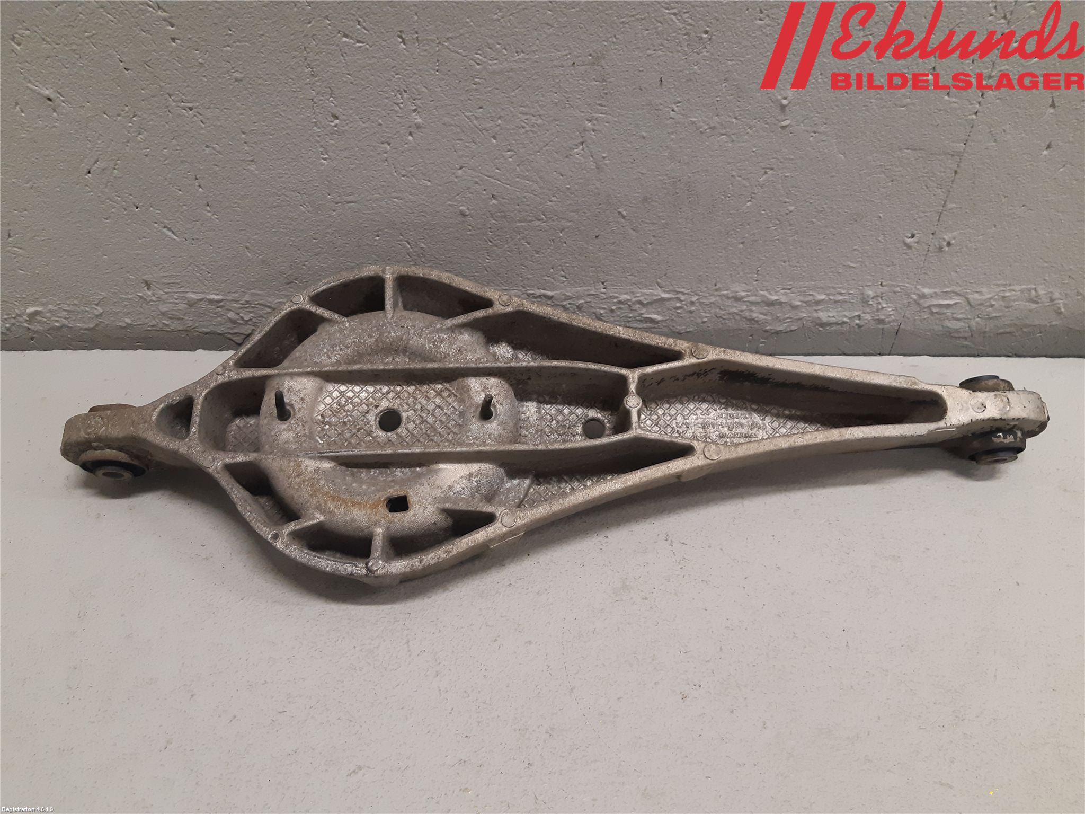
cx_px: 542
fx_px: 815
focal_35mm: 26
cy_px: 407
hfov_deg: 67.3
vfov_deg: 53.1
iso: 160
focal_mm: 3.93
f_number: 1.7
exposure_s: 1/50
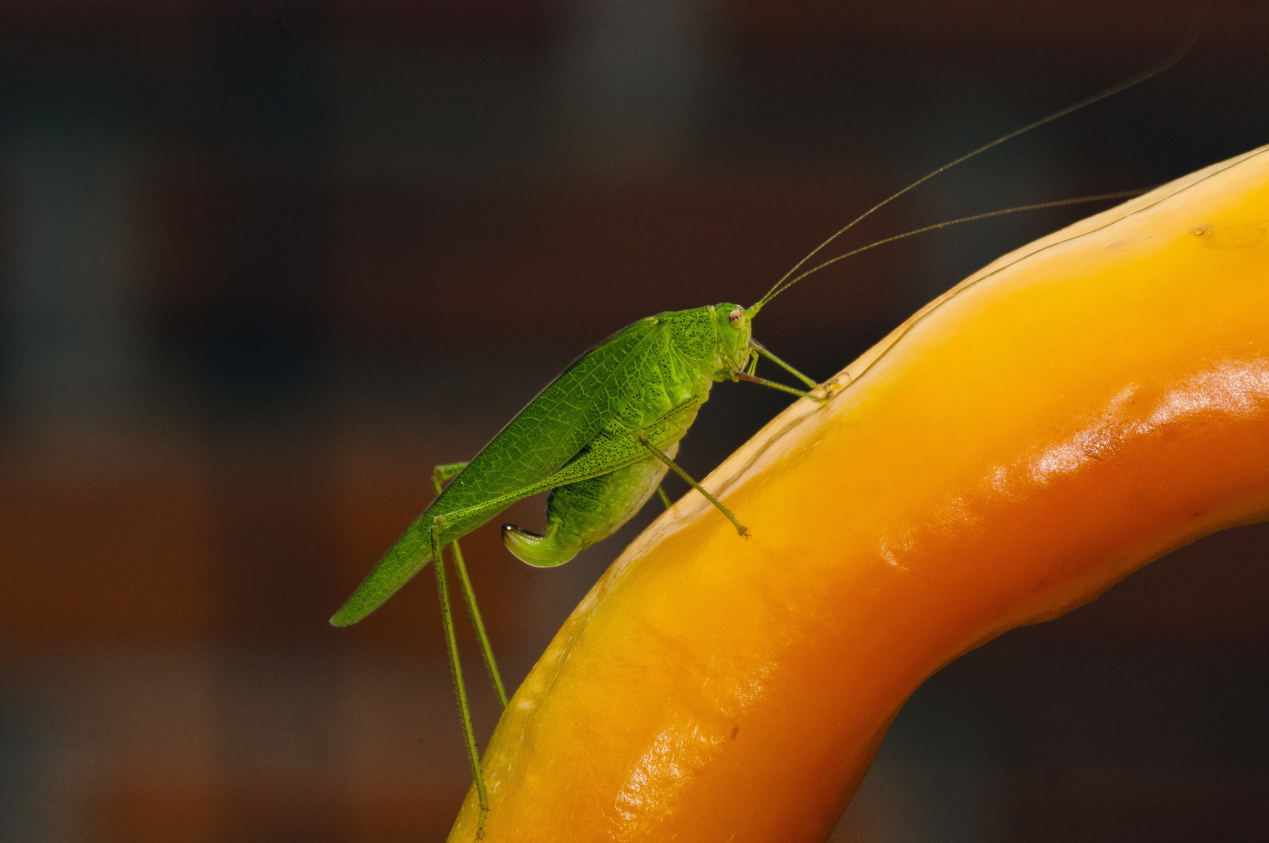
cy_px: 422
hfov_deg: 6.5
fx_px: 11090
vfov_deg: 4.4
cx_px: 634
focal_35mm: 315
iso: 1000
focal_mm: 210
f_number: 16
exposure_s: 1/60
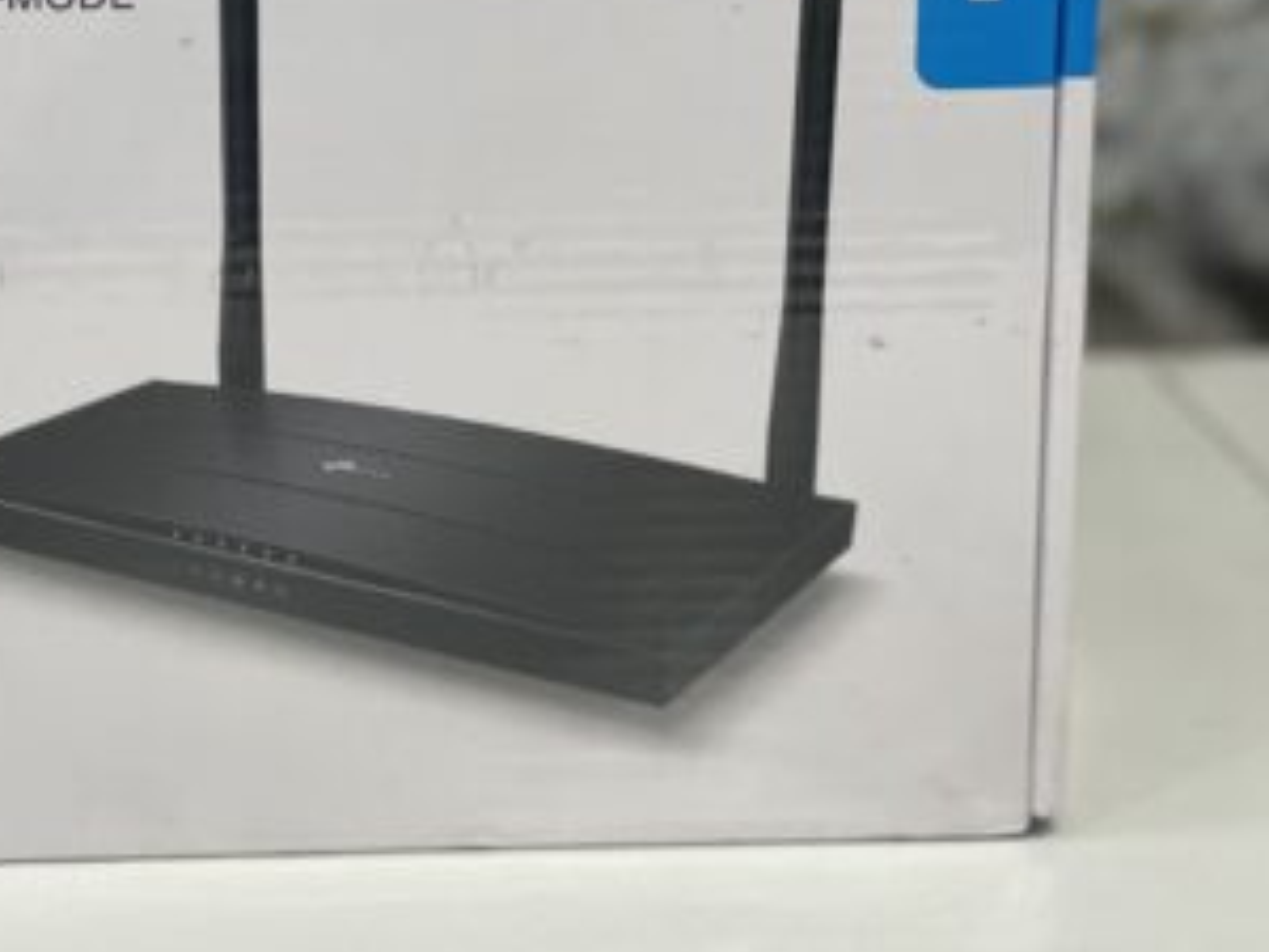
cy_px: 212
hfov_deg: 18.8
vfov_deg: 14.2
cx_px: 326
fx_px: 3813
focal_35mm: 104
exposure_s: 1/100
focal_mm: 6
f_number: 2
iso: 80
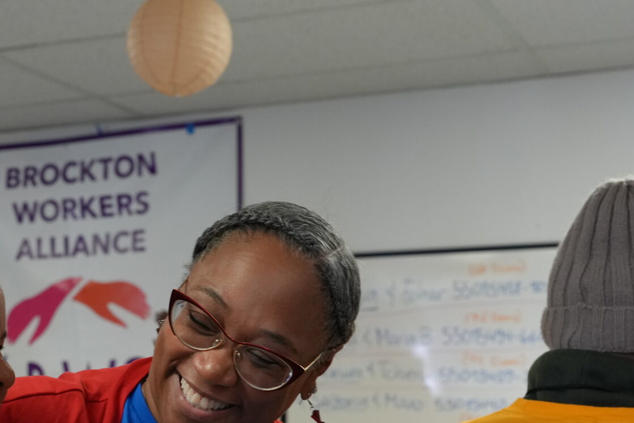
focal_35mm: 80
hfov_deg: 24.7
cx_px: 82
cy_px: 425
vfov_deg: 16.7
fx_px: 1409
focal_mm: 35
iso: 2500
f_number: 4
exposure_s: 1/160
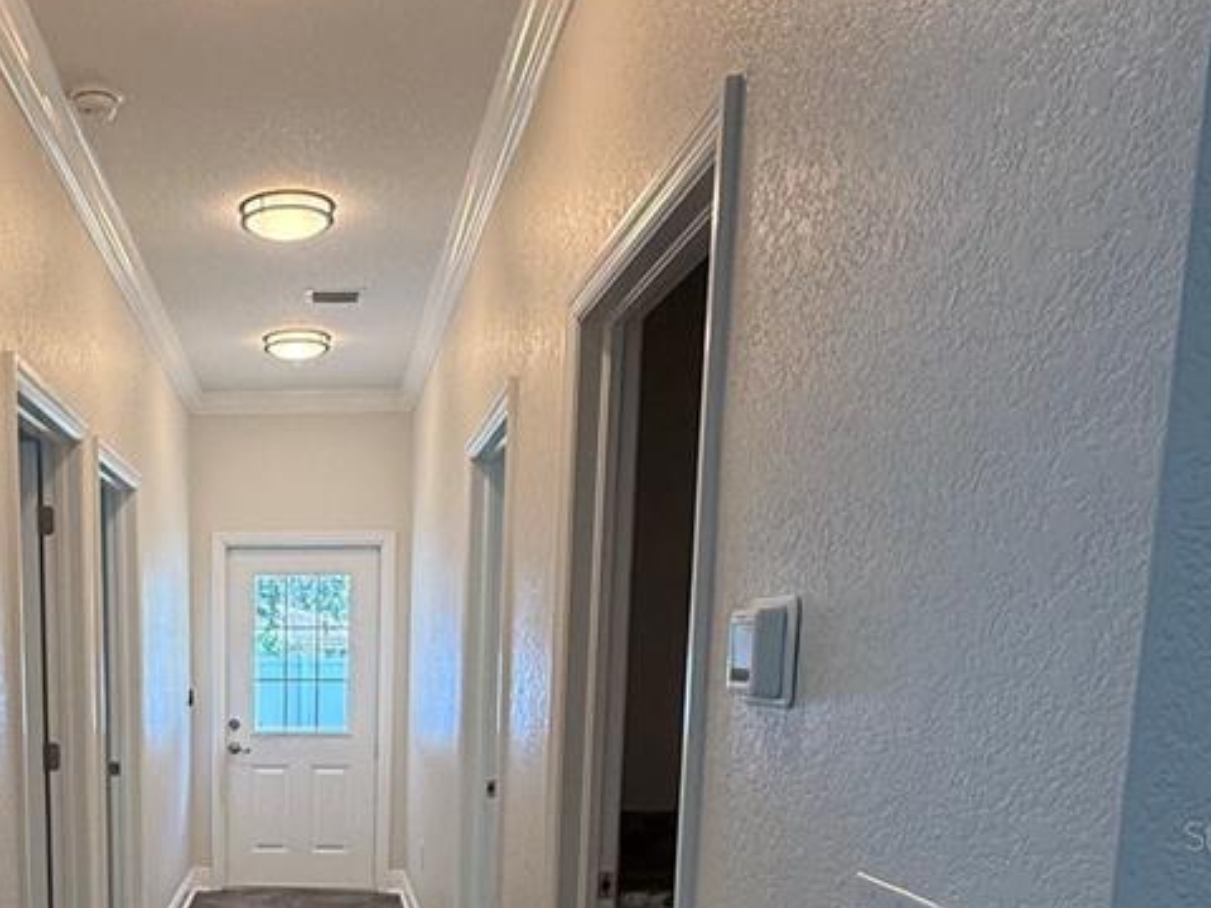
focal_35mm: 35
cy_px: 835
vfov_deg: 37.7
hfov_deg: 49.3
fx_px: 1224
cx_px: 227
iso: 160
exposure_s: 1/120
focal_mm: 2.22
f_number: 2.2
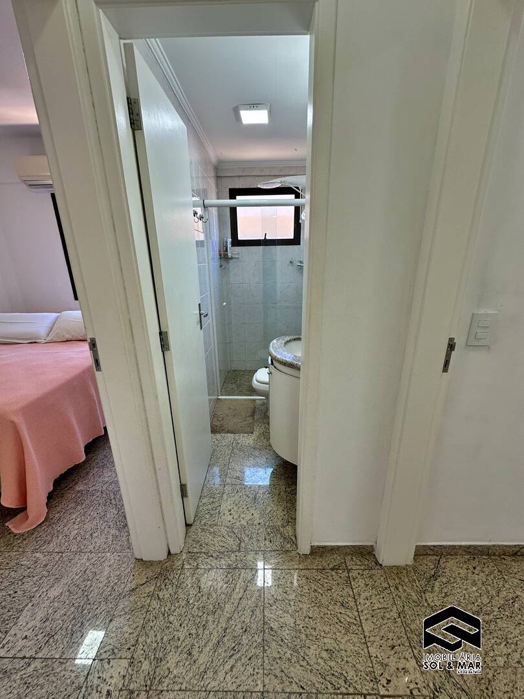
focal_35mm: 14
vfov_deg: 102.1
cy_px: 350
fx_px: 283
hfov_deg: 85.7
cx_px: 262
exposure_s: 1/120
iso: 125
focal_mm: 2.22
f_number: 2.2
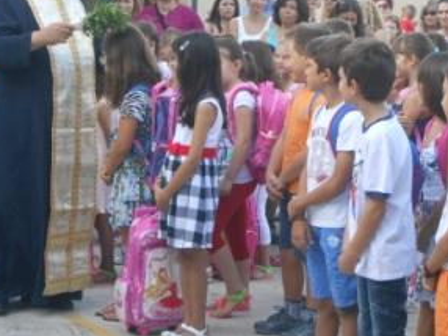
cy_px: 127
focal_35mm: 127
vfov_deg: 11.6
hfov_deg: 15.5
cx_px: 282
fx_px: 1642
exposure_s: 1/160
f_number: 6.6
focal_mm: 14.5
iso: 400
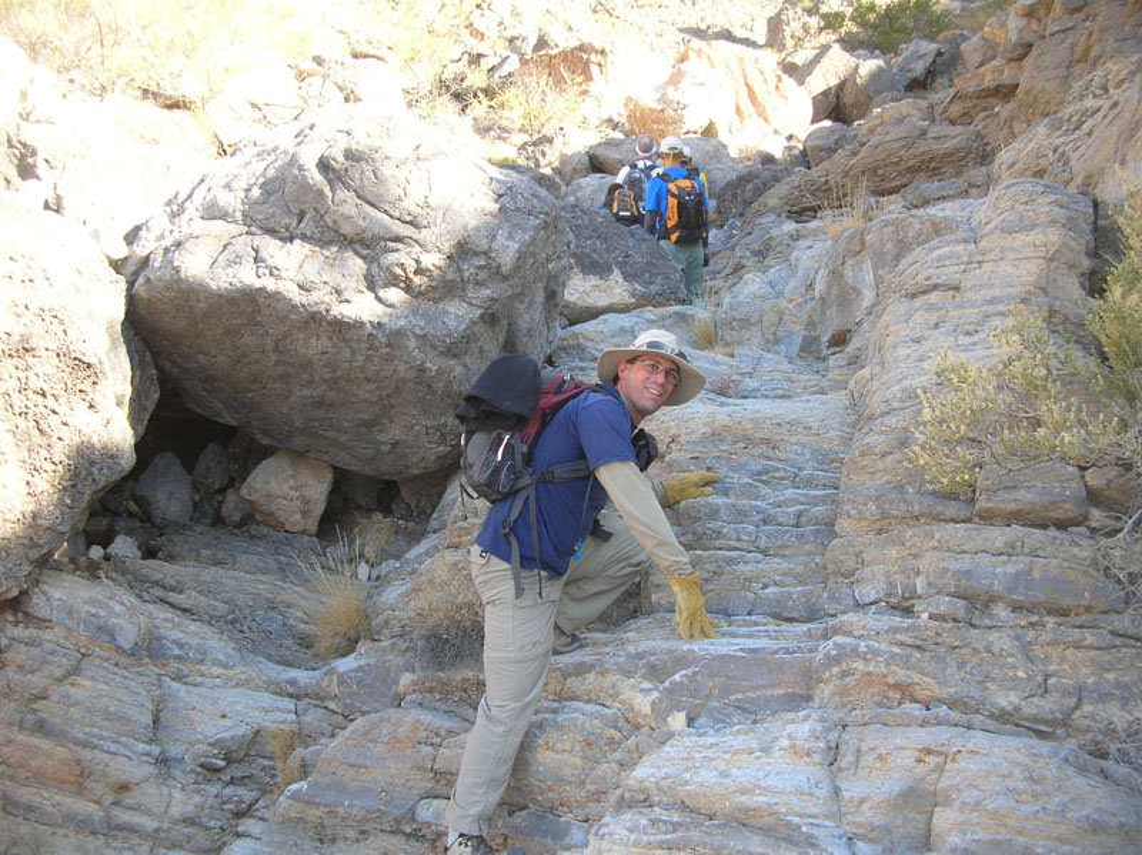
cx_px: 571
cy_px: 428
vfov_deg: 40.7
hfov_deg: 52.7
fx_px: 1154
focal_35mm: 35
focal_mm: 5.8
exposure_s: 1/150
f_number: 2.8
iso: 71
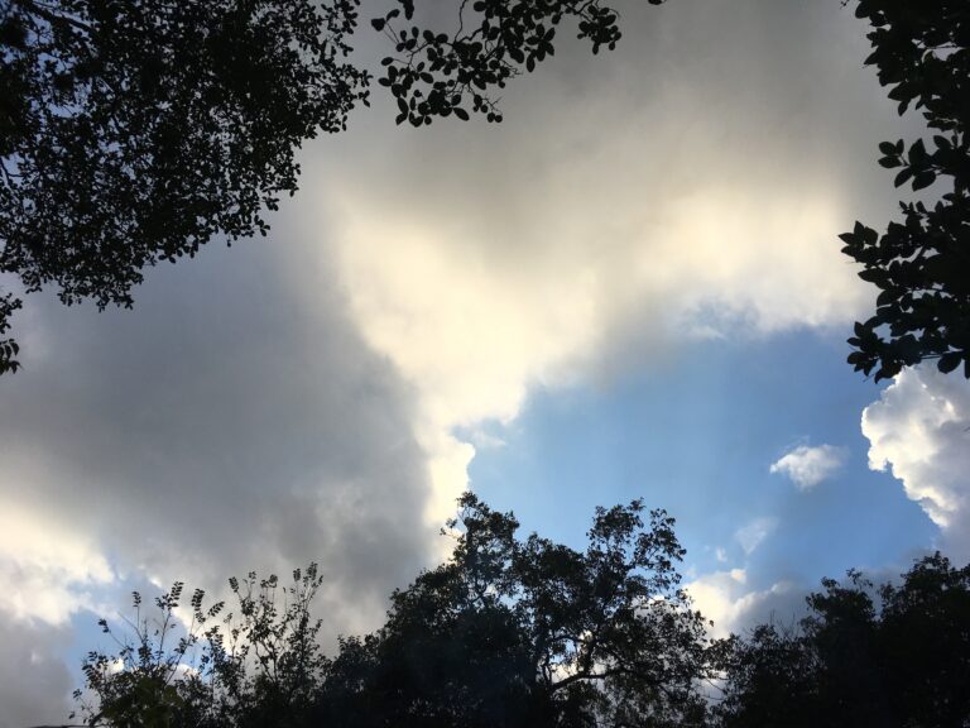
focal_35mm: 29
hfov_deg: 61.7
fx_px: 813
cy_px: 364
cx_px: 485
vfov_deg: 48.2
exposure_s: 1/2653
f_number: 2.2
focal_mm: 4.15
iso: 25
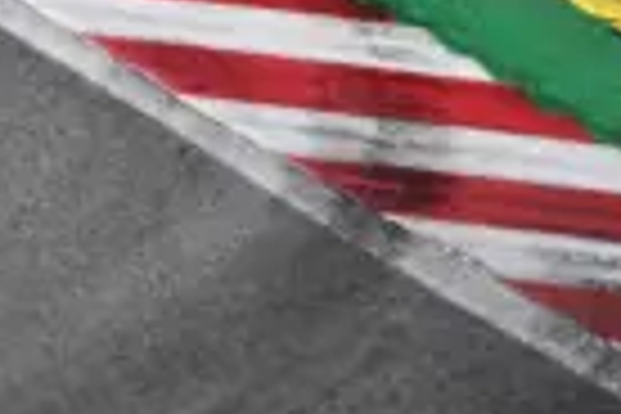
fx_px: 52194
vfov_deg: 0.5
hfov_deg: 0.7
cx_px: -306
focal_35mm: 3026
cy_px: -297
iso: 400
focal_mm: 400
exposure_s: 1/2000
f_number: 10
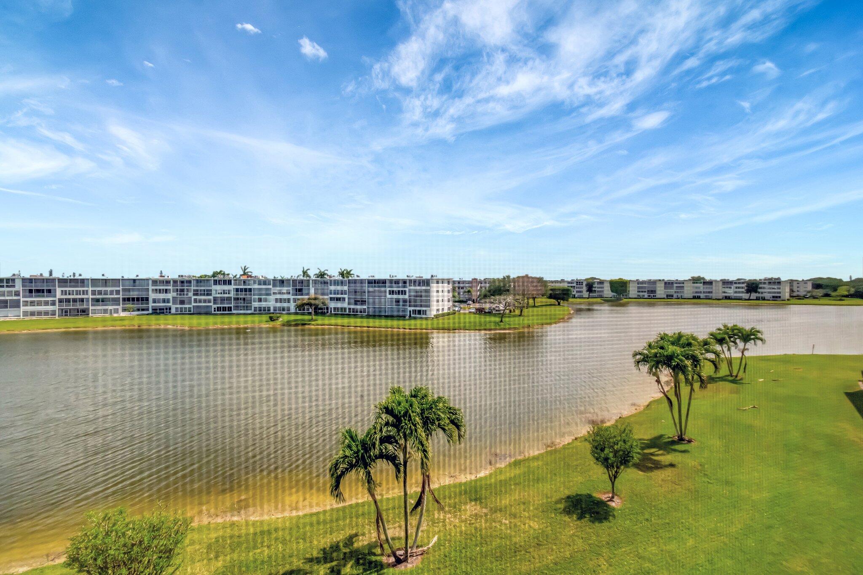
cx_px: 432
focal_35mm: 15
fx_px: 360
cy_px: 288
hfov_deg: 100.4
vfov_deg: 77.3
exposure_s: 1/1000
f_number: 8
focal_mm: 10
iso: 1100
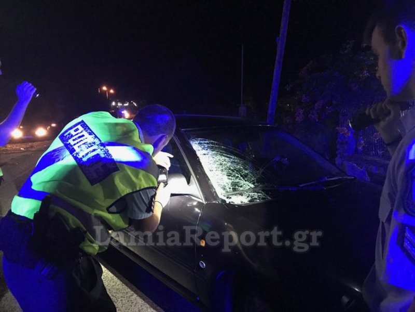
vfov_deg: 49.7
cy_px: 156
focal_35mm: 28
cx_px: 208
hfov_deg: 63.4
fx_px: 336
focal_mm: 3.99
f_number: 1.8
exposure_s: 1/4
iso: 100
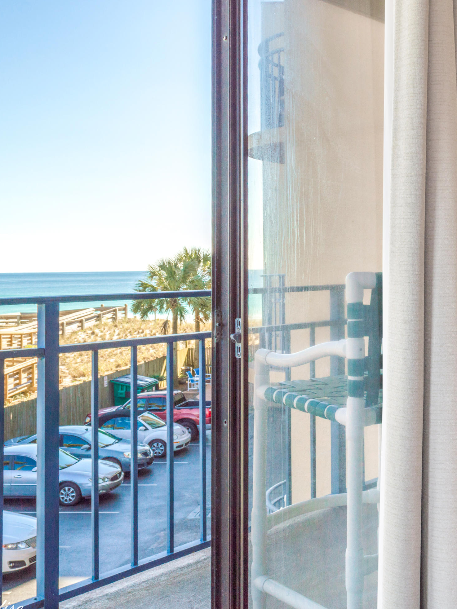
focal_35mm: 44
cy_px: 309
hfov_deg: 32.0
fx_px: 774
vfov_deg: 42.9
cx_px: 362
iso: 200
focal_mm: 20
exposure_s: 1/60
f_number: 6.3
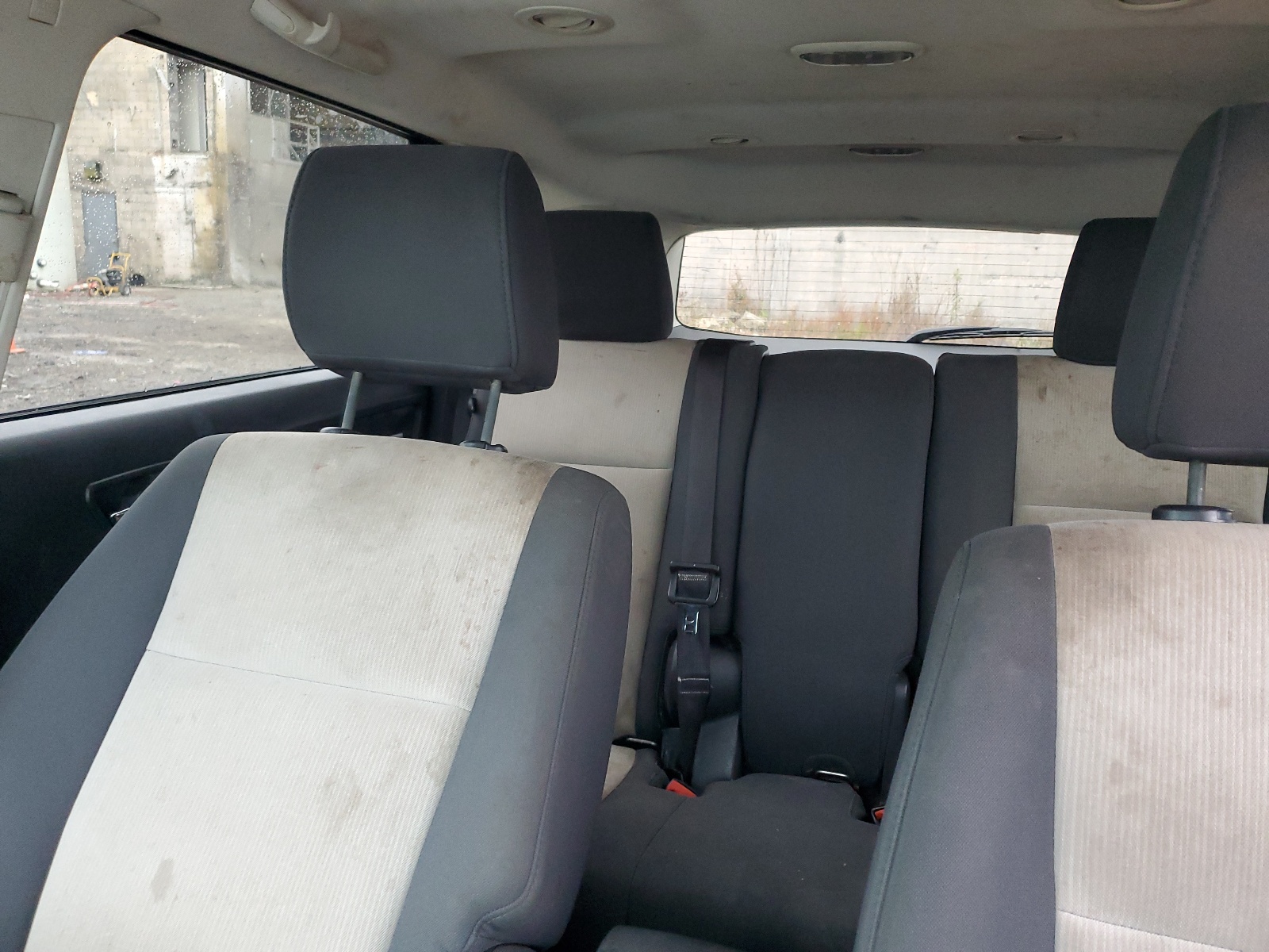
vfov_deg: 53.1
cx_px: 634
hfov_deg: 67.3
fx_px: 953
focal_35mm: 26
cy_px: 476
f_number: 1.5
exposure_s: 1/60.2
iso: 273
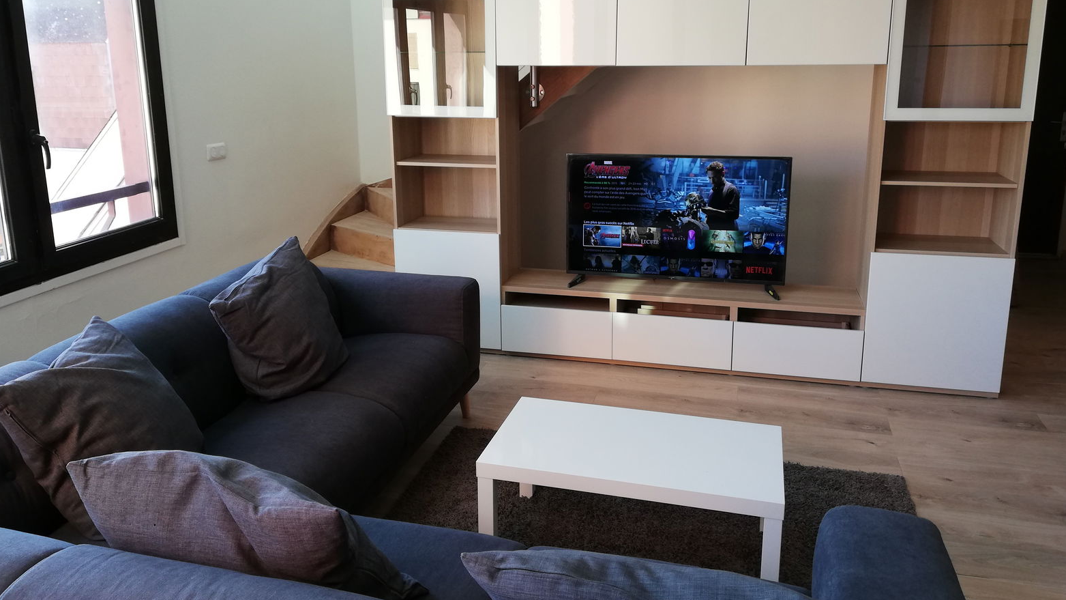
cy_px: 235
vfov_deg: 40.0
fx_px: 820
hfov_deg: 66.1
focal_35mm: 29
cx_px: 529
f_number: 2.2
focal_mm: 3.81
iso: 64
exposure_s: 1/50
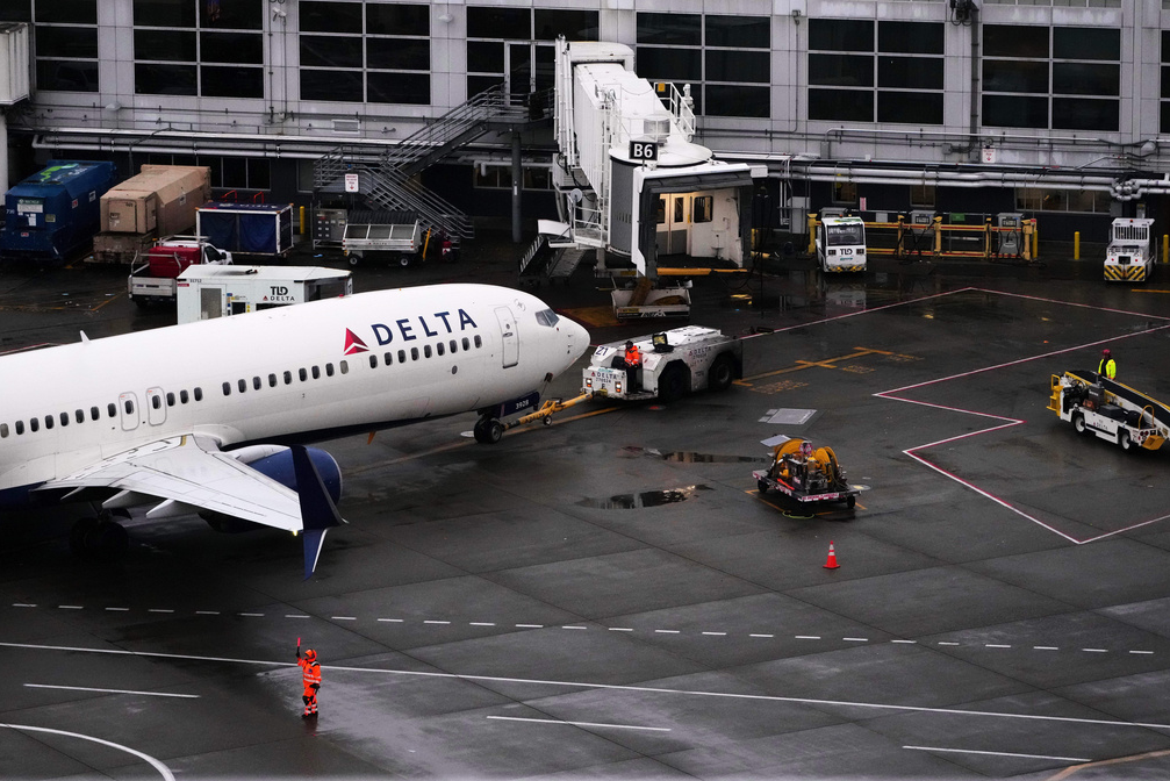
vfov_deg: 7.6
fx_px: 5916
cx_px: 590
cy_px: 388
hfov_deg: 11.3
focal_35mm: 182
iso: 5000
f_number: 5.6
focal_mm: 179
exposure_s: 1/2000
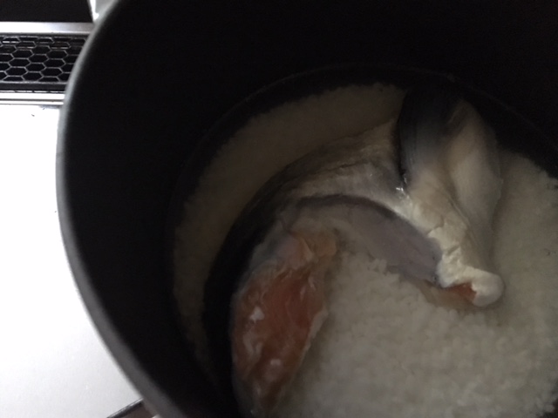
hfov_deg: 61.7
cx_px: 279
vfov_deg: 48.2
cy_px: 209
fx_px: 467
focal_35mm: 29
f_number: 2.2
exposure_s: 1/15
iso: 1000
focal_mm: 4.15
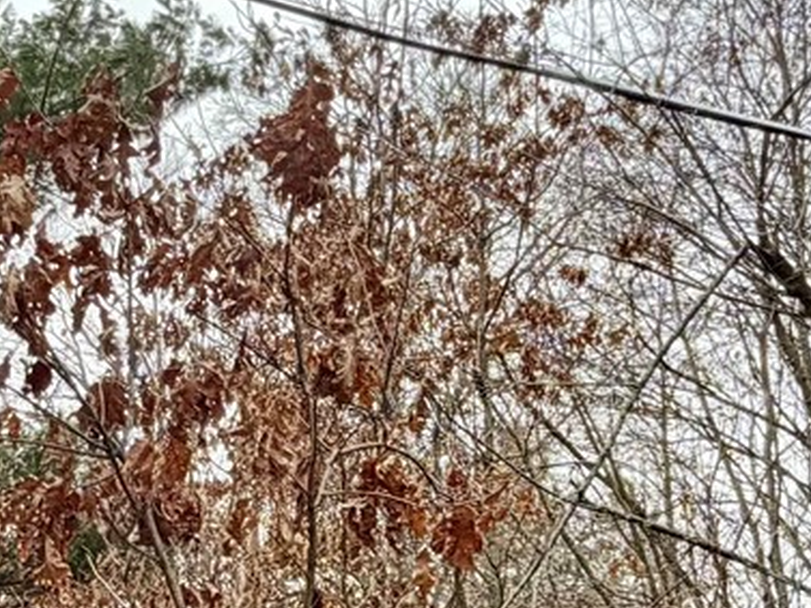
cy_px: 406
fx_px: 1781
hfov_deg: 25.4
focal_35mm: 76
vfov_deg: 19.3
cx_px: 239
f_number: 2.2
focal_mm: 2.22
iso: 50
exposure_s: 1/395
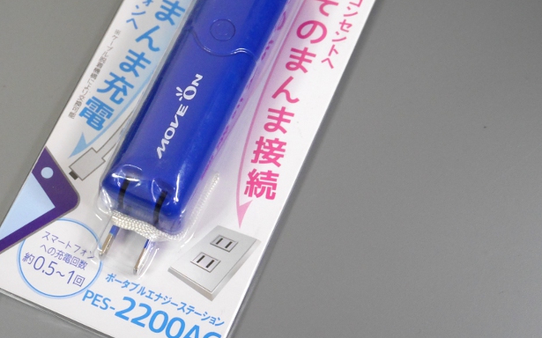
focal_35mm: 80
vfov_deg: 16.3
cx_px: 203
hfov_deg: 25.8
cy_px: 125
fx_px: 1181
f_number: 5.3
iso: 800
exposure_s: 1/60
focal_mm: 29
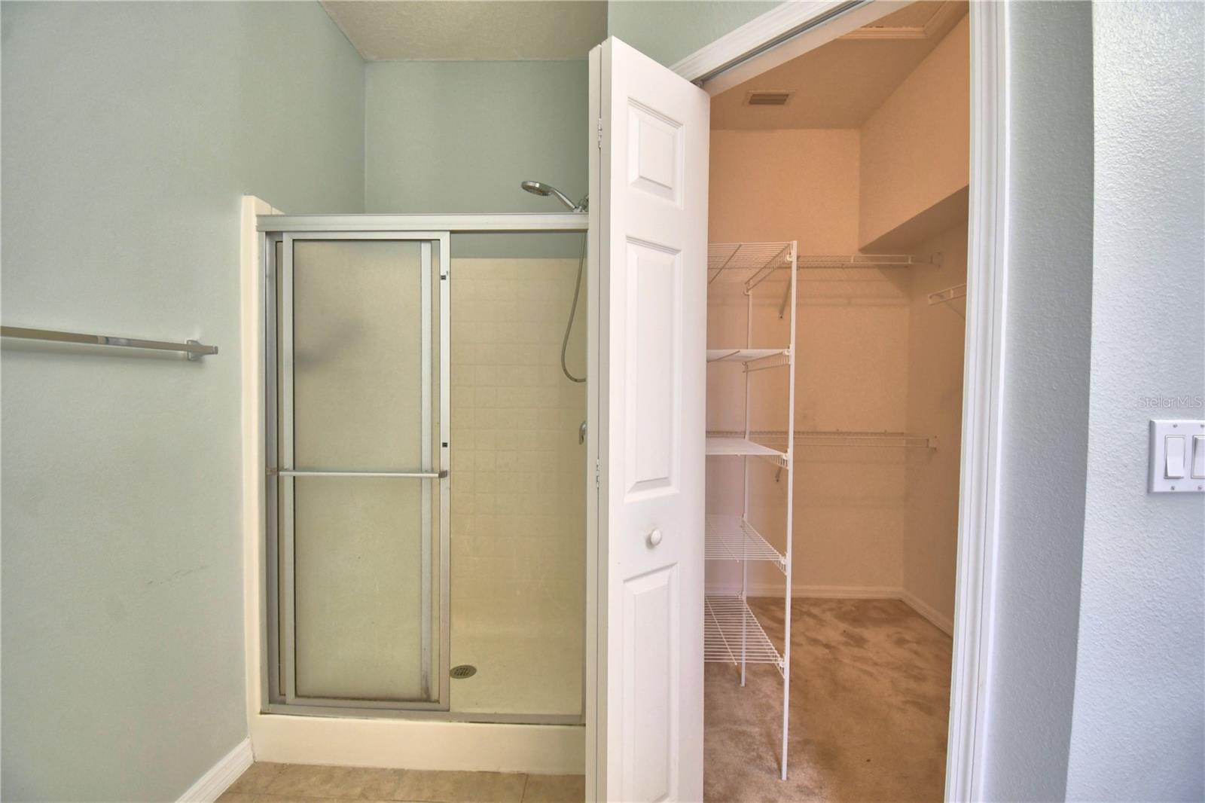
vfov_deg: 77.3
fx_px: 502
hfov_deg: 100.4
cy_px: 402
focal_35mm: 15
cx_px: 602
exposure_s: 1/50
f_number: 4.5
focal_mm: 10
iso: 400
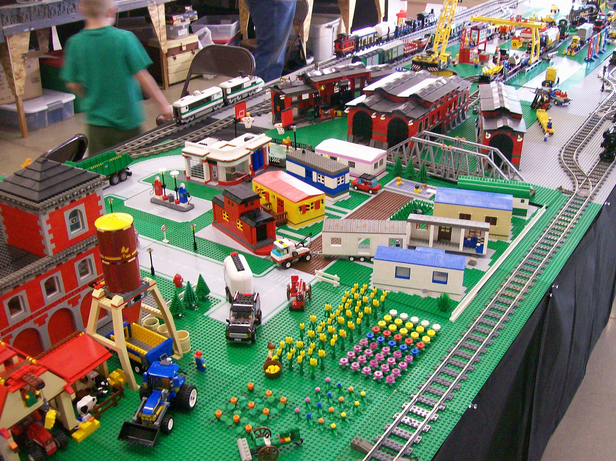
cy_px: 243
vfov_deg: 36.8
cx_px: 325
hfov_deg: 47.9
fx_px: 694
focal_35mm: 39
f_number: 2.7
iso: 160
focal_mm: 6
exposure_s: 1/17
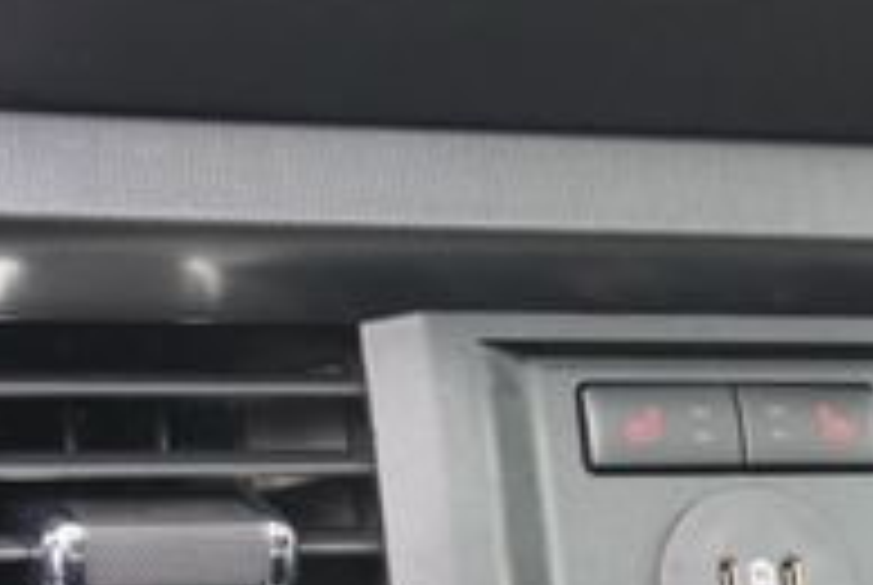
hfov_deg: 16.5
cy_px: 788
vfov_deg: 10.8
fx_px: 3003
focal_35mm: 124
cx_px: 594
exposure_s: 1/160
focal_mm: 25
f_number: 4.5
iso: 1600
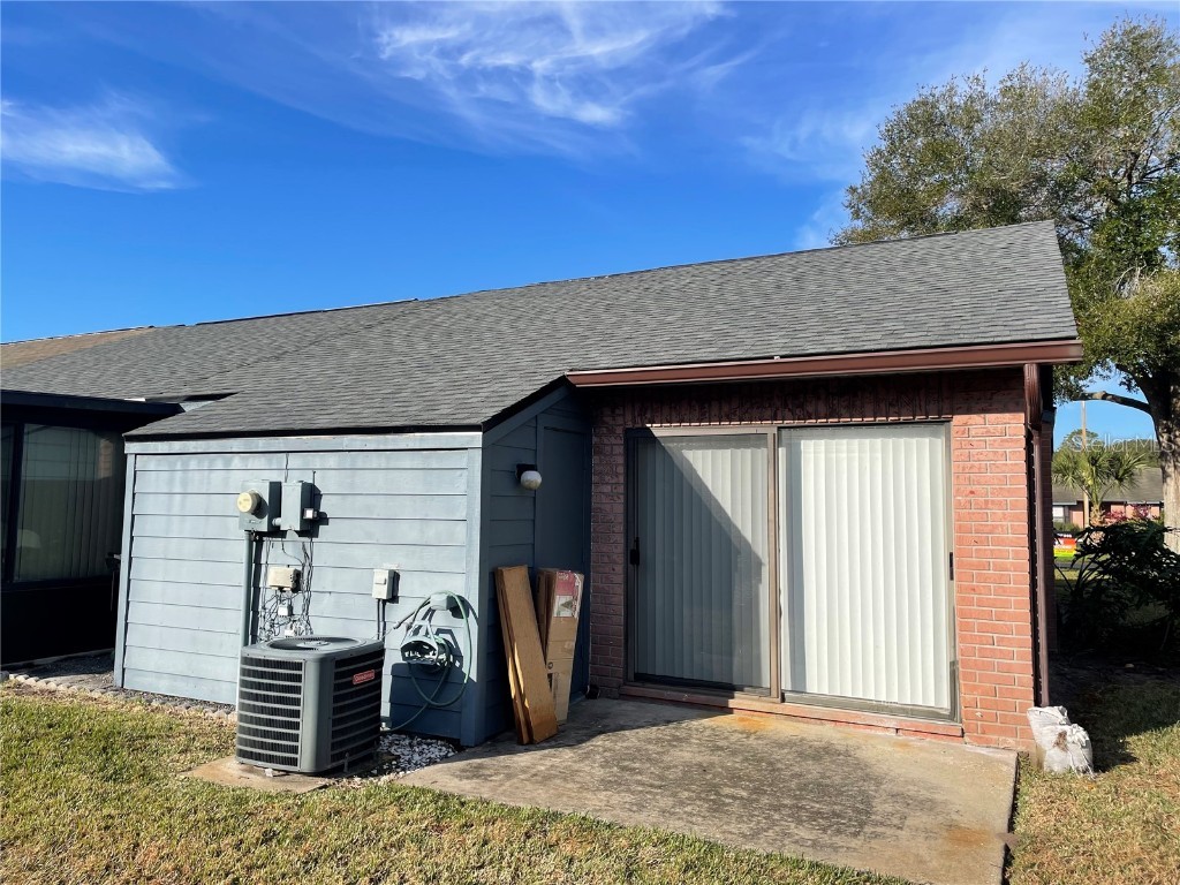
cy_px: 442
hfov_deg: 67.3
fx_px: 886
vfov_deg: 53.1
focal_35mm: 26
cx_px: 590
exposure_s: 1/3401
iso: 32
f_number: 1.6
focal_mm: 4.2
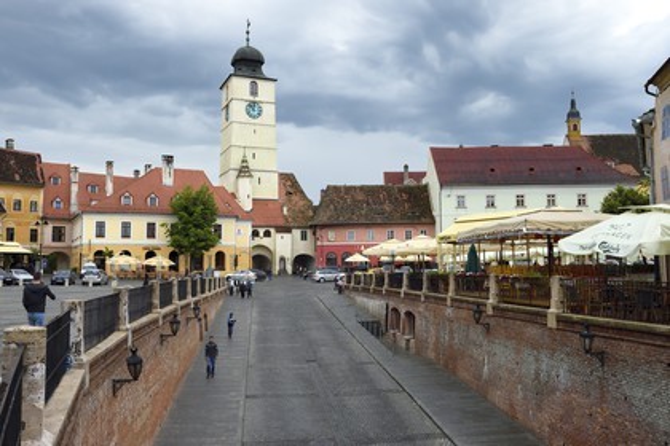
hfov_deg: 58.7
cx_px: 335
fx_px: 596
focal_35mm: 32
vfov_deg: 41.1
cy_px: 223
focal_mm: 32
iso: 400
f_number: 13
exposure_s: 1/250
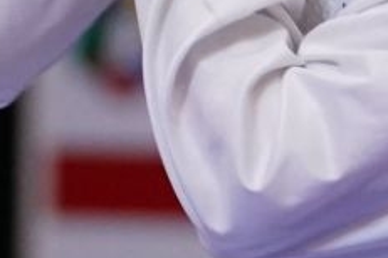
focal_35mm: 1334
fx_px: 14376
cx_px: 207
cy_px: -166
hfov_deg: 1.5
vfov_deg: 1.0
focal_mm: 171
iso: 4000
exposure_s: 1/1000
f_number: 2.8
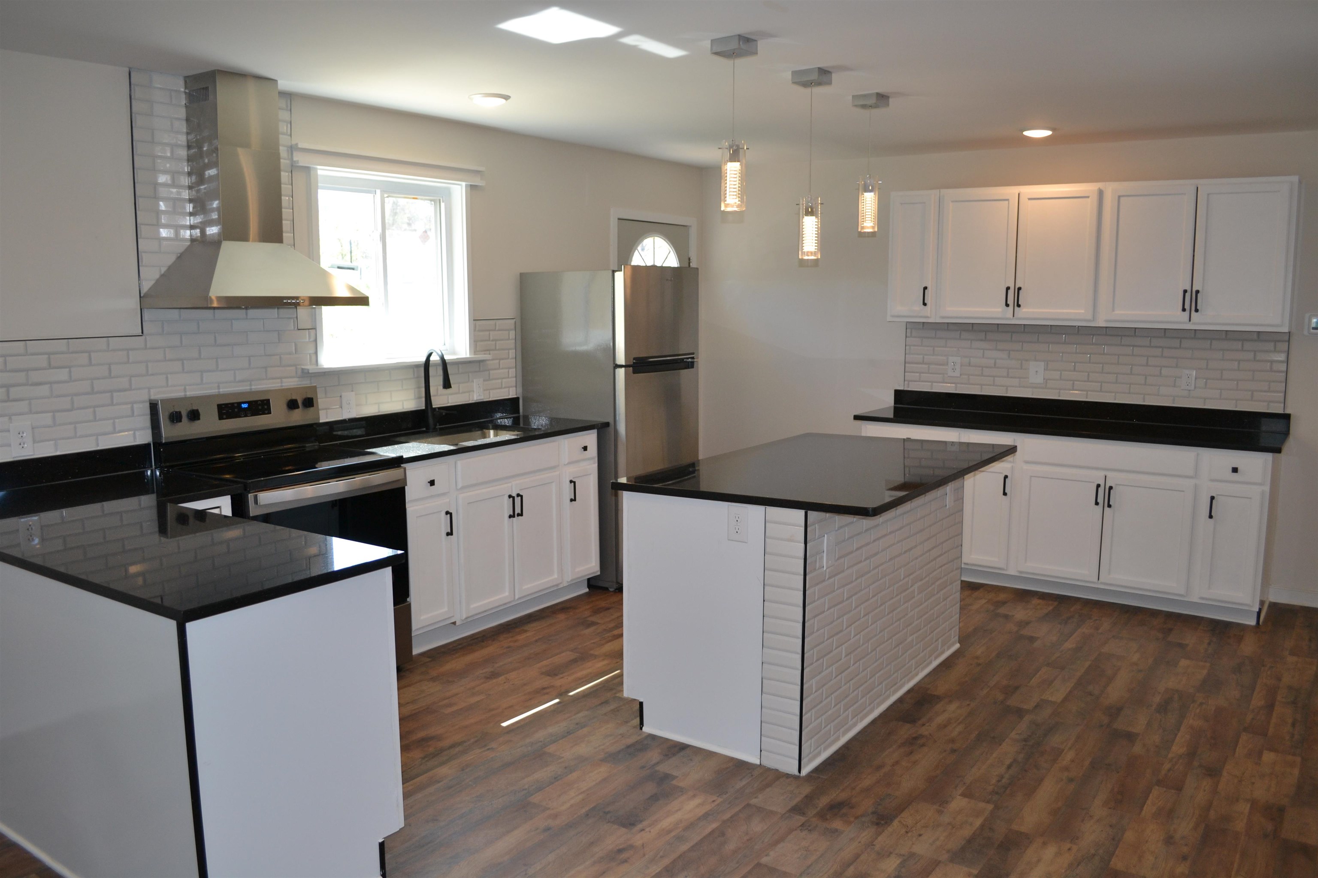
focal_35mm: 27
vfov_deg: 47.9
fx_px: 988
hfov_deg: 67.4
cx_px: 659
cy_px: 439
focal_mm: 18
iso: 360
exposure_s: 1/125
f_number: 4
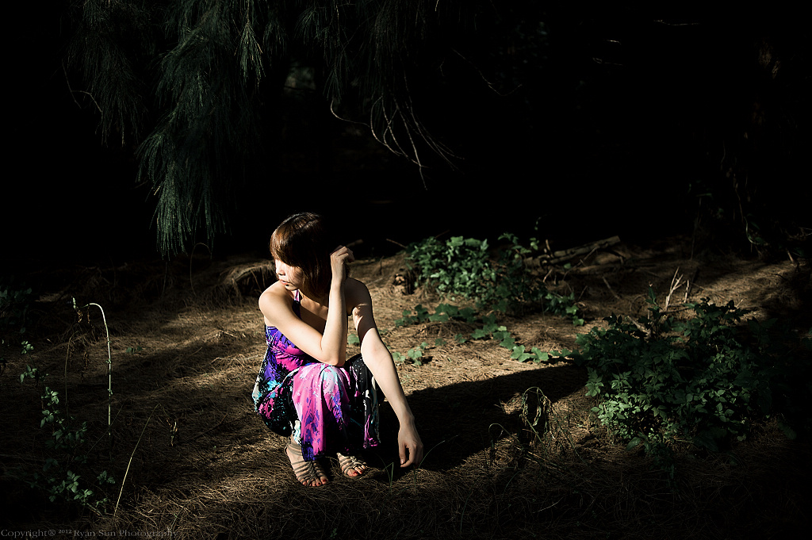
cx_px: 406
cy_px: 270
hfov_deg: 54.5
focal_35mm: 35
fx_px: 789
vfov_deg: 37.8
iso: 100
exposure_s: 1/1600
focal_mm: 35
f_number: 2.2
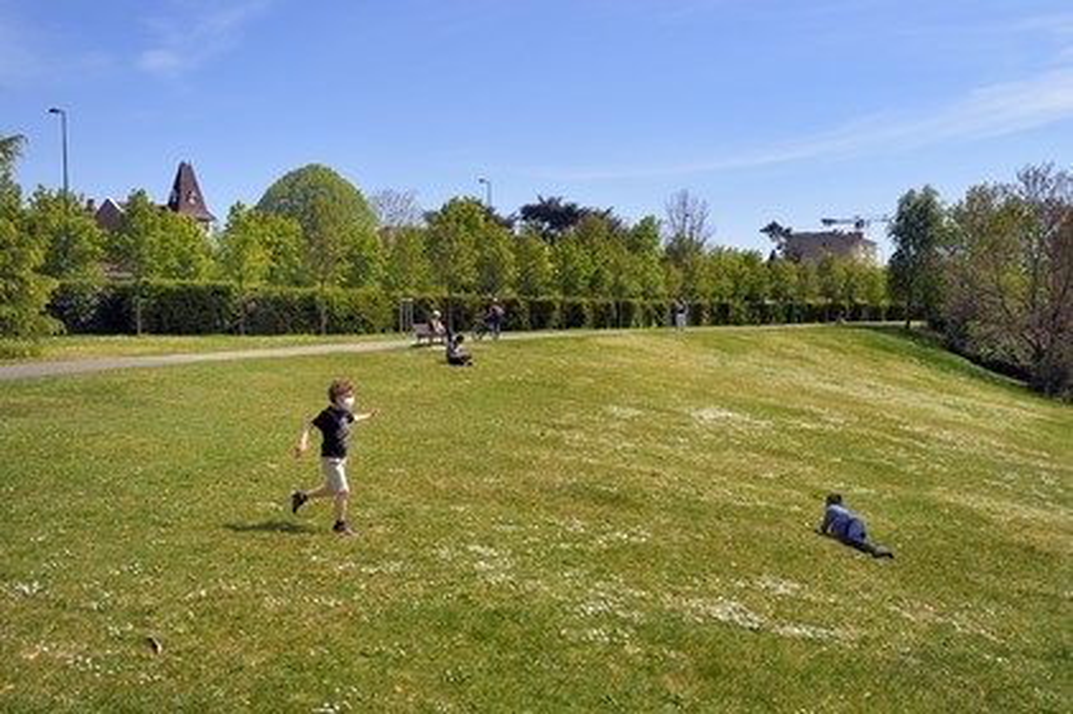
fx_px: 1191
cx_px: 536
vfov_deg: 33.3
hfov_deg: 48.5
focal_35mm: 40
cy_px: 357
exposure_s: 1/320
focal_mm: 40
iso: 200
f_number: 11
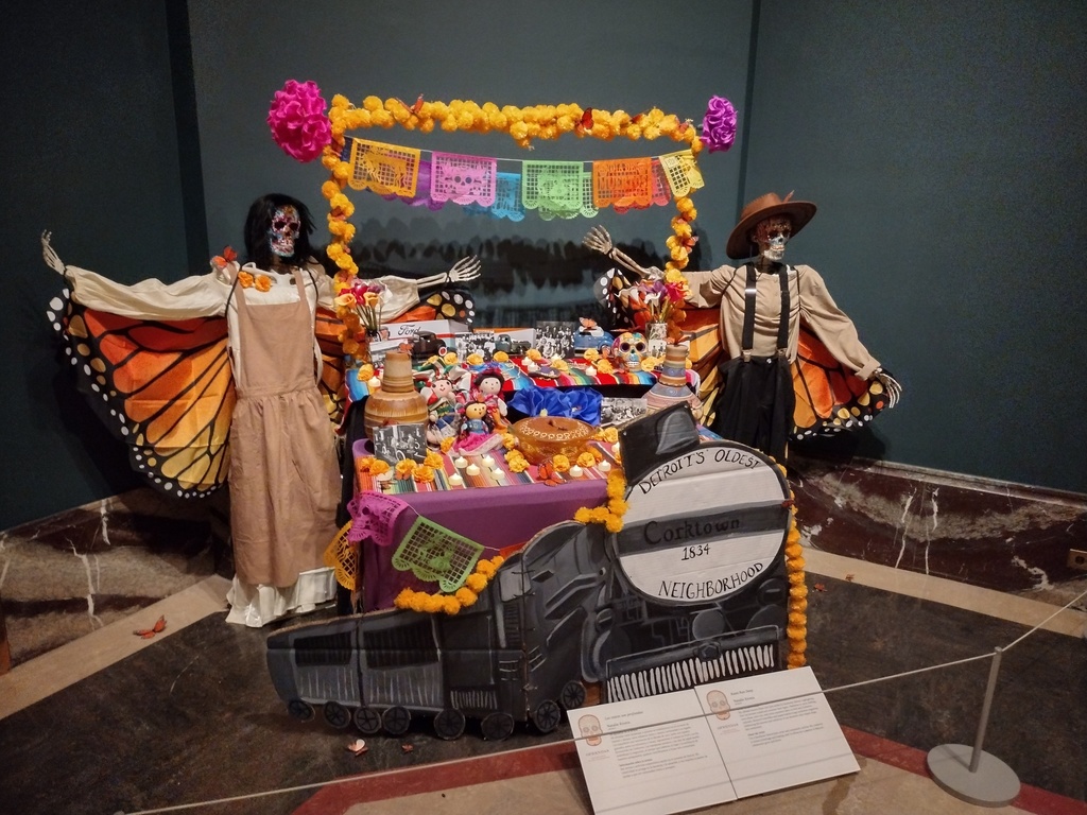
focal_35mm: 27
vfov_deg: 51.4
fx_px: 848
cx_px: 544
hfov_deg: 65.3
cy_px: 408
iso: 1664
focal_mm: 4.71
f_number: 1.7
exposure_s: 1/24
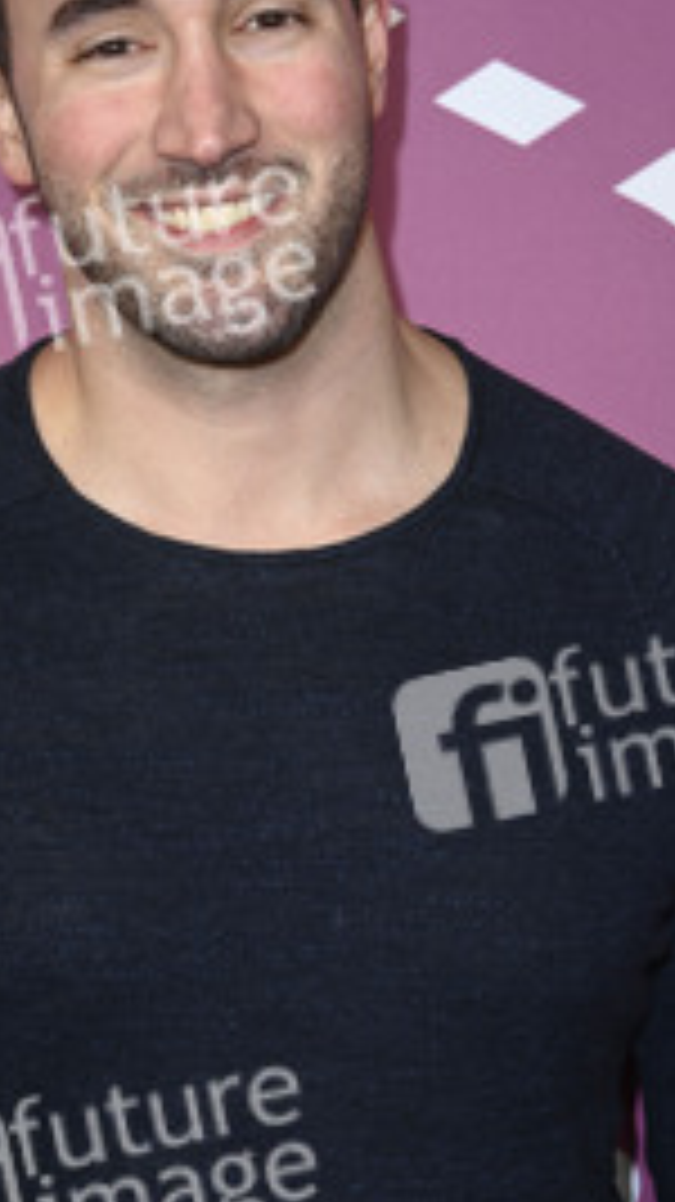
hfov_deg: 8.6
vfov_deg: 15.2
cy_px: 500
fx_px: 4491
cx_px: 216
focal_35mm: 141
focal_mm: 90
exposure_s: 1/250
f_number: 5.6
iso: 640
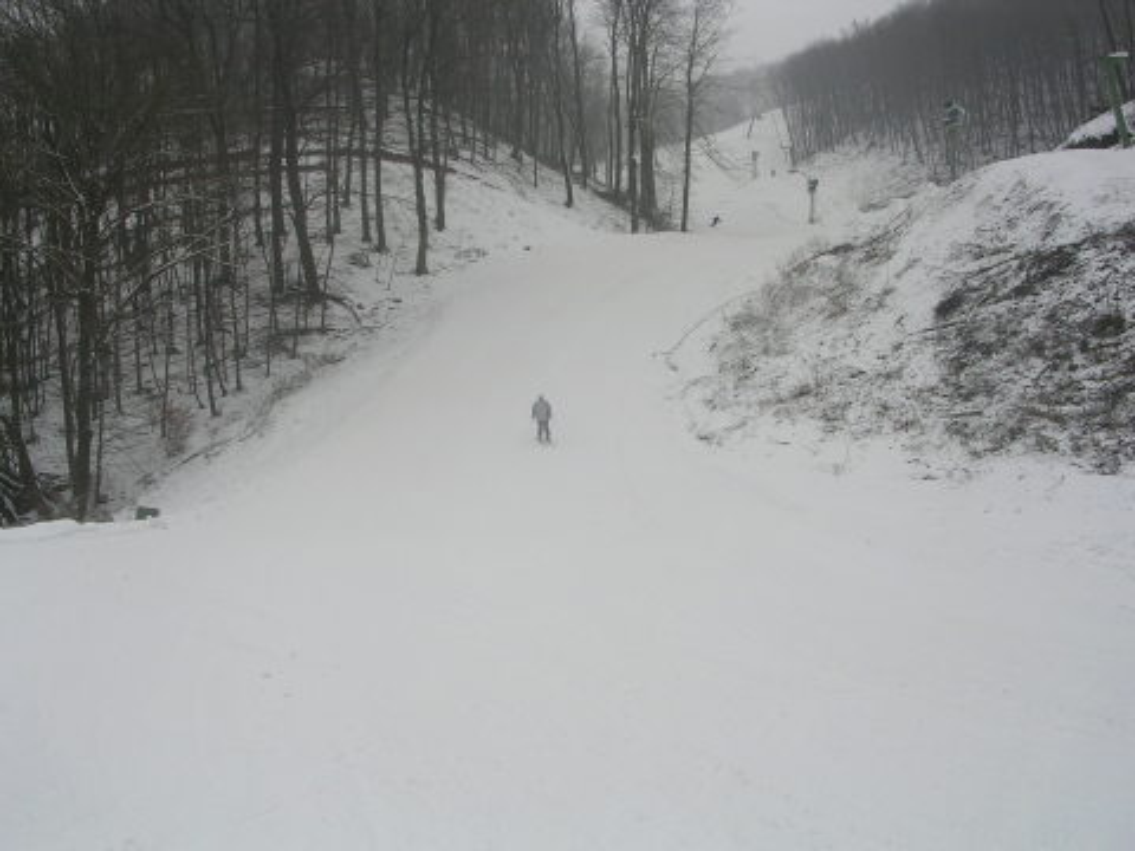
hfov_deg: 49.0
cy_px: 426
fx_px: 1246
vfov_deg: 37.7
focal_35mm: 38
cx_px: 568
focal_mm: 5.8
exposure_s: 1/268
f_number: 5.6
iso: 50
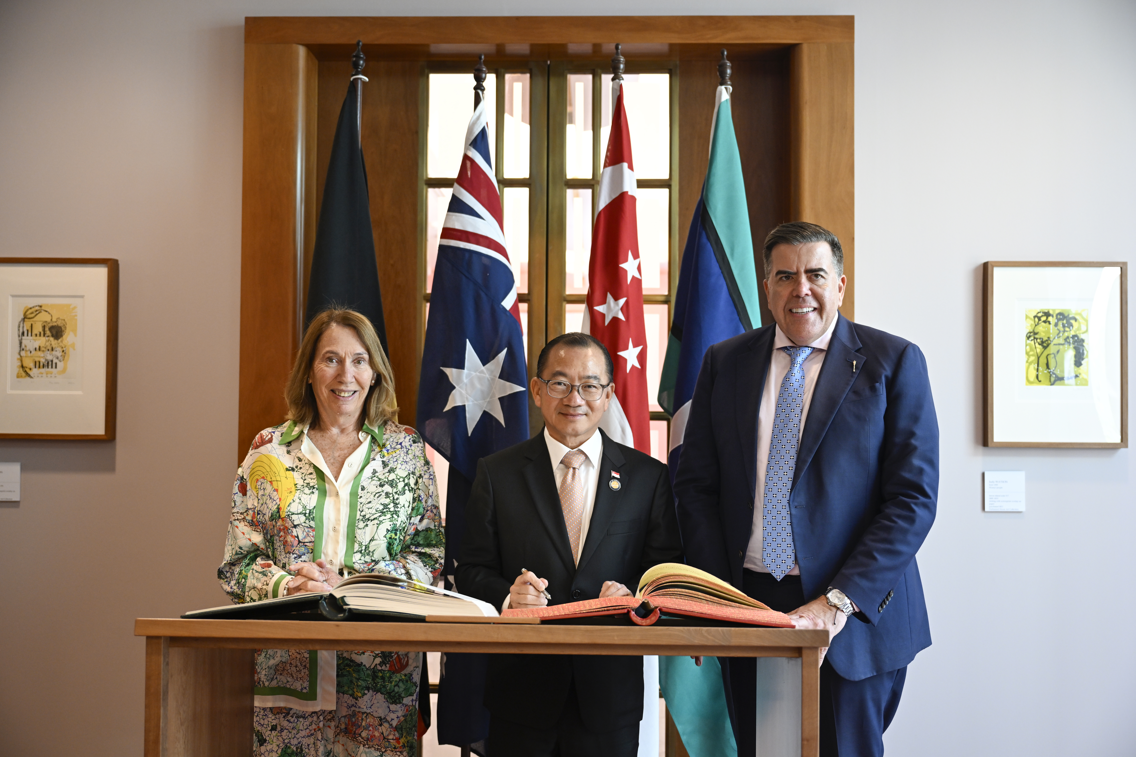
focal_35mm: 34
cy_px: 378
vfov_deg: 38.4
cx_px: 568
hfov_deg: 55.1
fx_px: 1089
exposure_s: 1/125
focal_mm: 34.5
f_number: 2.8
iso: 1000
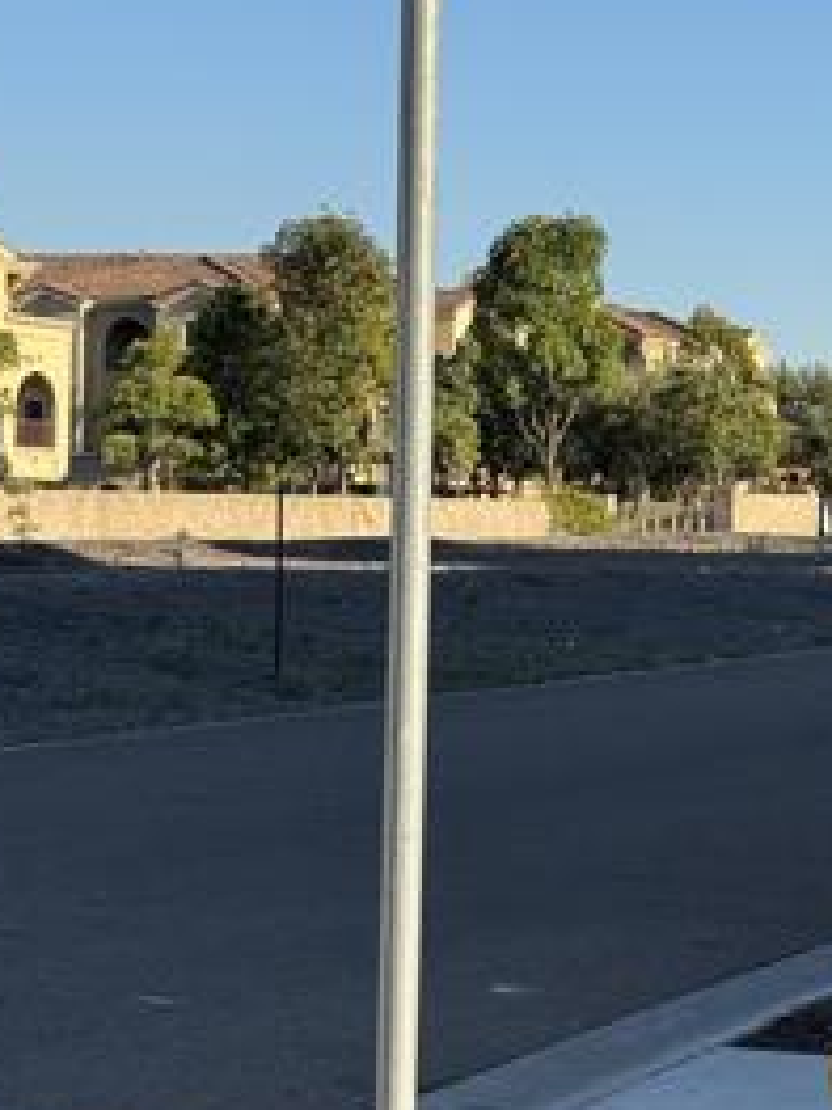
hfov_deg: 12.5
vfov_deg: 16.8
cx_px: 815
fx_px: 3753
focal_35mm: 117
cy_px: 418
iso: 64
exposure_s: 1/3425
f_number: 1.78
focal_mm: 6.76
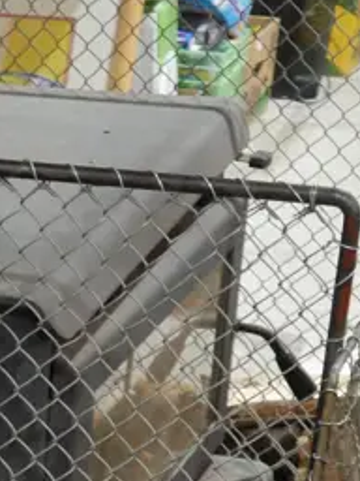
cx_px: -301
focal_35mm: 144
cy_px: 862
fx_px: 1997
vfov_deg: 12.5
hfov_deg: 9.7
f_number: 4.5
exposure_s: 1/60
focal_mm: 18
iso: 1250
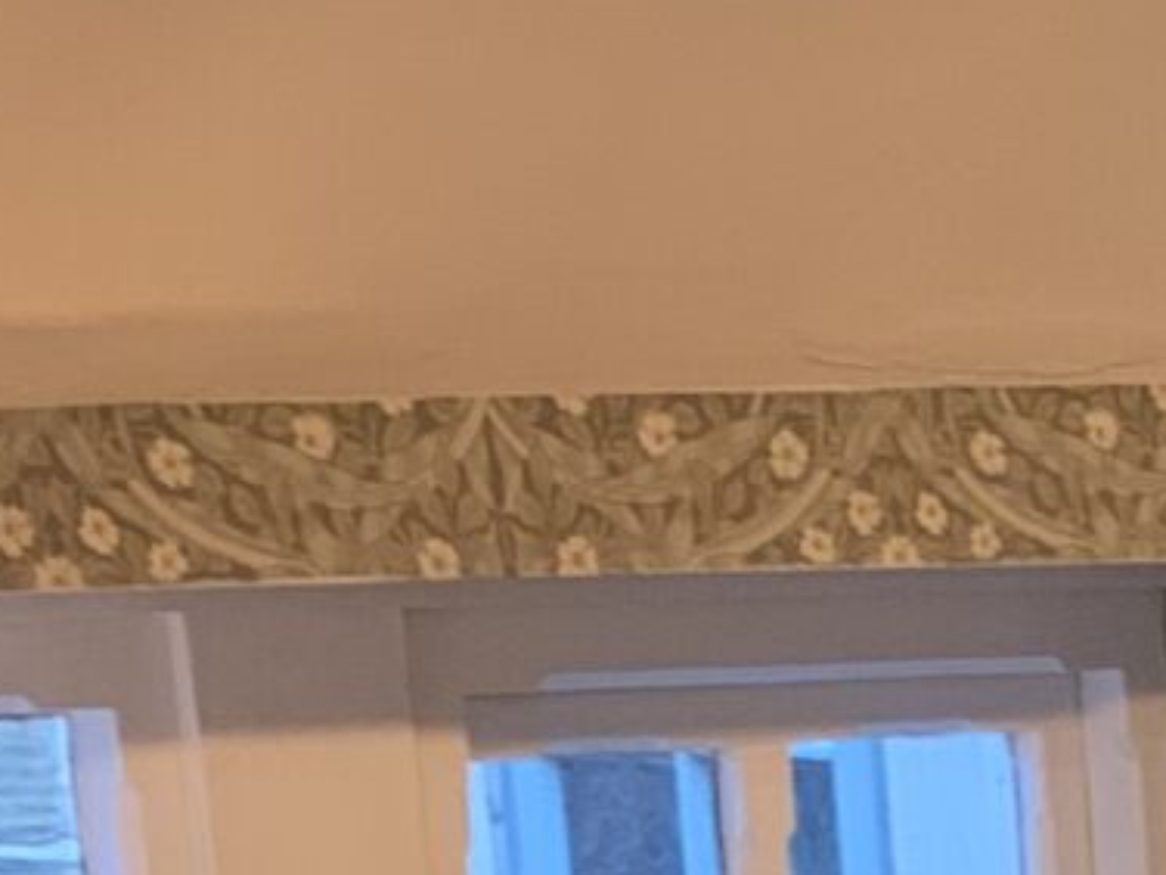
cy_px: 2420
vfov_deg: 7.6
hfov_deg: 10.4
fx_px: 5962
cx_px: 2161
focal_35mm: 177
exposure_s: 1/25
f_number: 1.8
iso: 400
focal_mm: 4.25
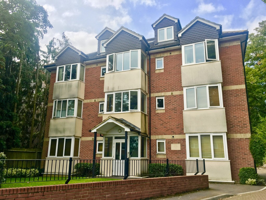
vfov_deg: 48.2
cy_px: 100
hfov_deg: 61.7
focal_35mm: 29
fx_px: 223
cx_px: 133
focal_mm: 4.15
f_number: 2.2
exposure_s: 1/1166
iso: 25
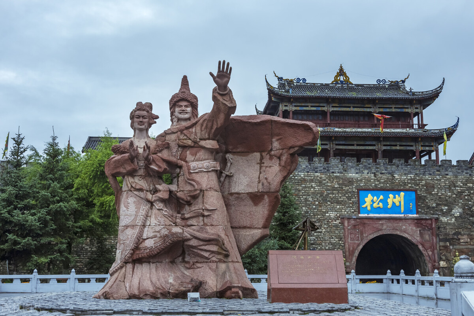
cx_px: 237
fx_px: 612
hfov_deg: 42.3
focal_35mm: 46
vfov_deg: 28.9
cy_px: 158
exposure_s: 1/160
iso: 320
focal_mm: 31
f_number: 7.1
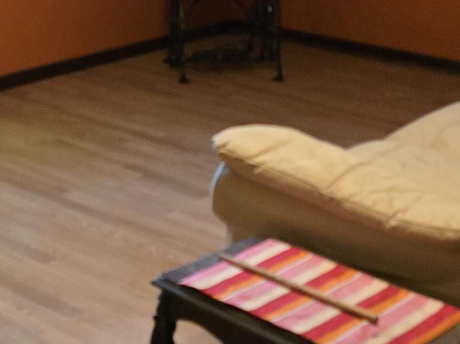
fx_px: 1089
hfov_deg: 23.4
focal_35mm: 82
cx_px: 76
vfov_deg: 17.1
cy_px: -73
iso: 800
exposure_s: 1/120
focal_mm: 6.3
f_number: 1.7
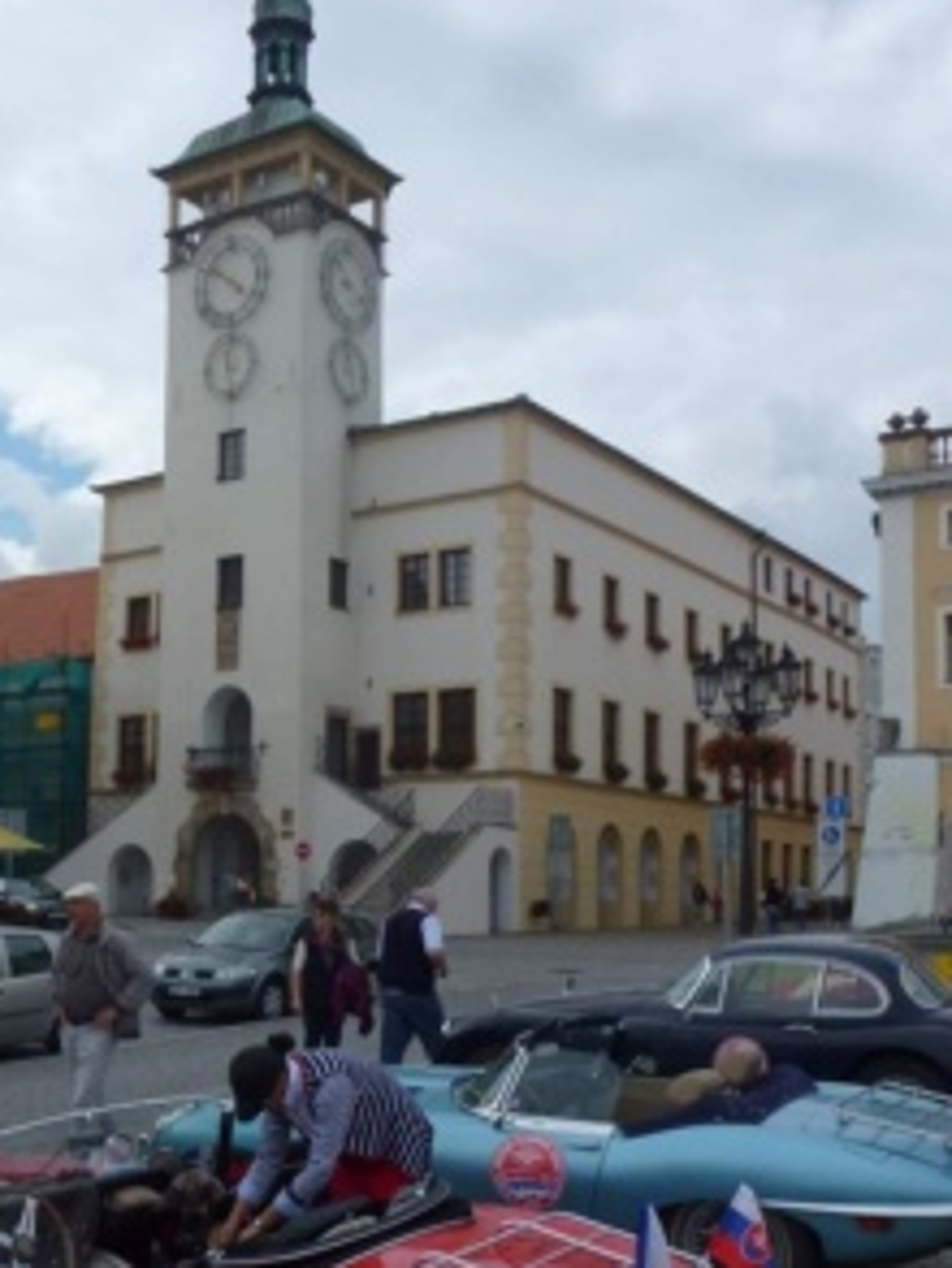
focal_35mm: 41
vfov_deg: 45.2
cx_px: 296
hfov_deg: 34.7
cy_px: 818
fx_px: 1502
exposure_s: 1/2000
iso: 100
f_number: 3.3
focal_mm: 4.3
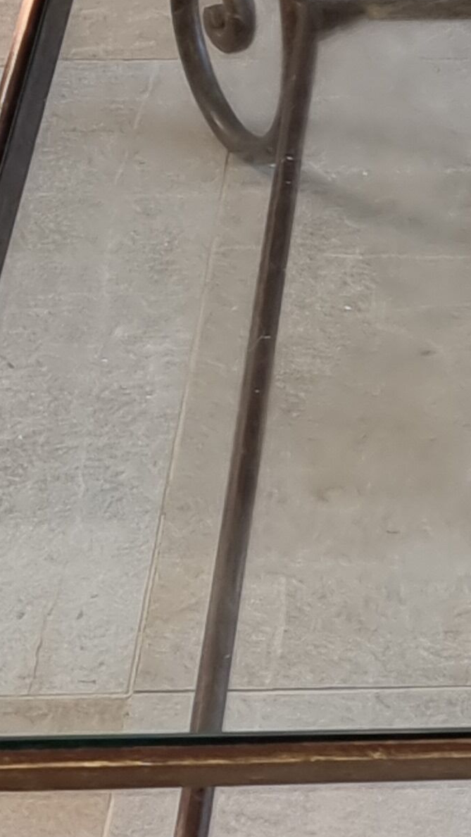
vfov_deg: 24.2
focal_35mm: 88
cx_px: 749
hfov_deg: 12.9
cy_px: 419
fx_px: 1953
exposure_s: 1/50
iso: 250
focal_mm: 6.7
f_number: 1.8
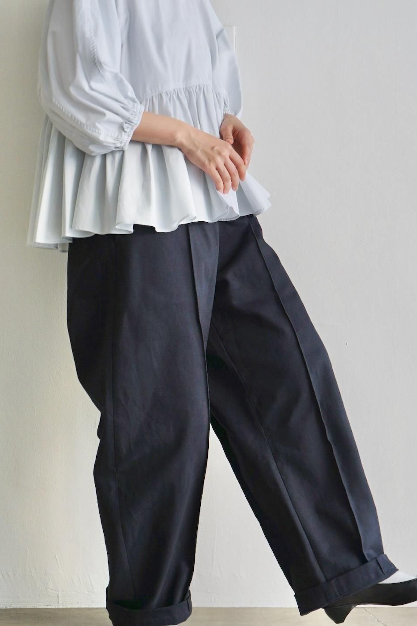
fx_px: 816
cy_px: 306
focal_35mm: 47
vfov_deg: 41.9
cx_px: 219
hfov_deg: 28.6
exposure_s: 1/60
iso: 125
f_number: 4
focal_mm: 37
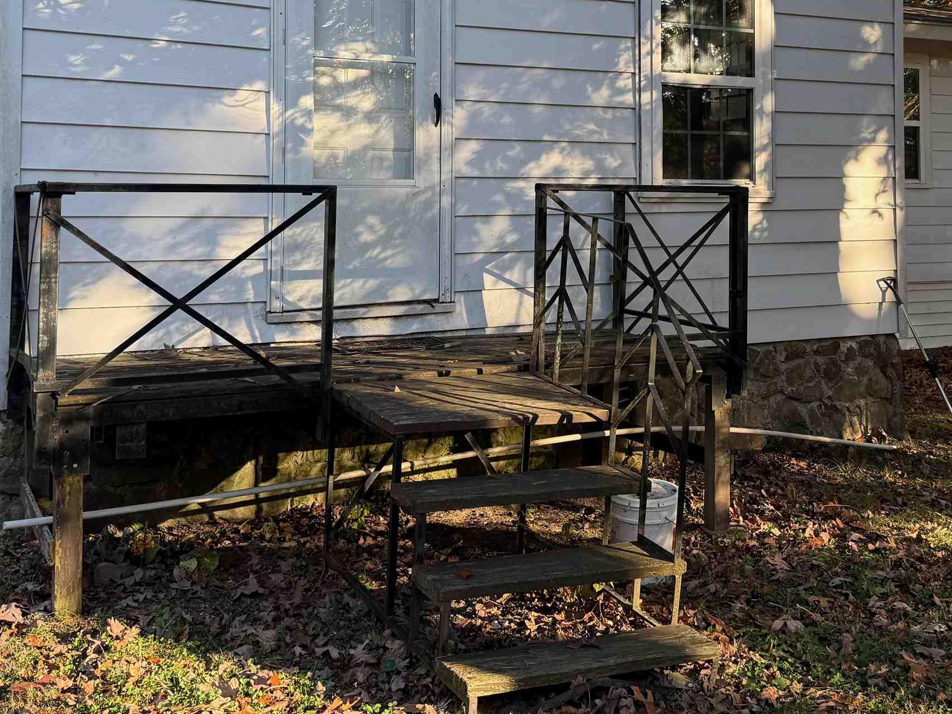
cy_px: 173
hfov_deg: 43.4
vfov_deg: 32.9
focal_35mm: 43
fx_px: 1182
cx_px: 605
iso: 100
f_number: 1.78
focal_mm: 6.76
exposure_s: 1/426
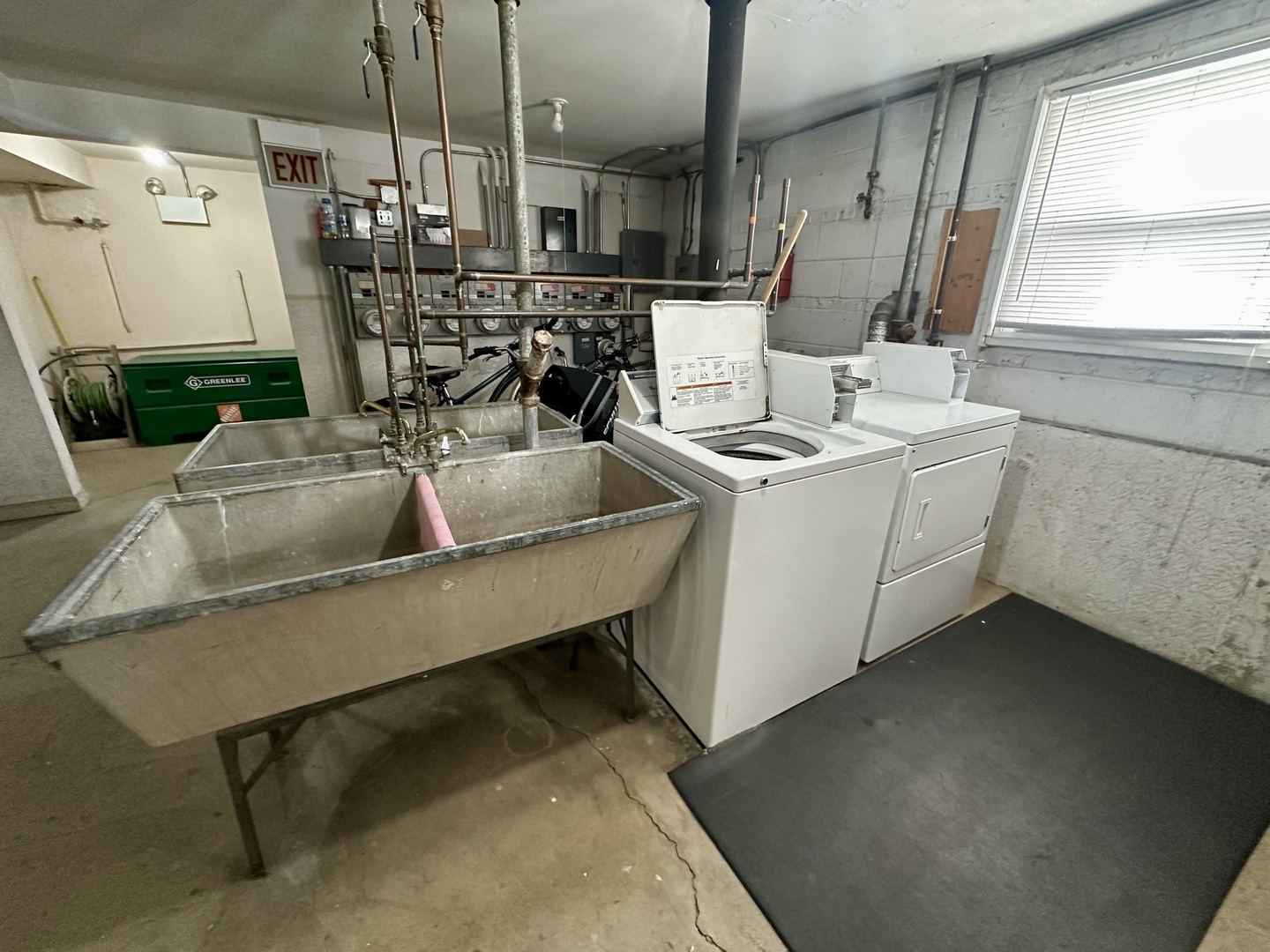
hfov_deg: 102.1
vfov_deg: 85.7
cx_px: 635
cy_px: 476
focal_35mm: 14
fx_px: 514
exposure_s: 1/60
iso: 500
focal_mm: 2.22
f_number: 2.2
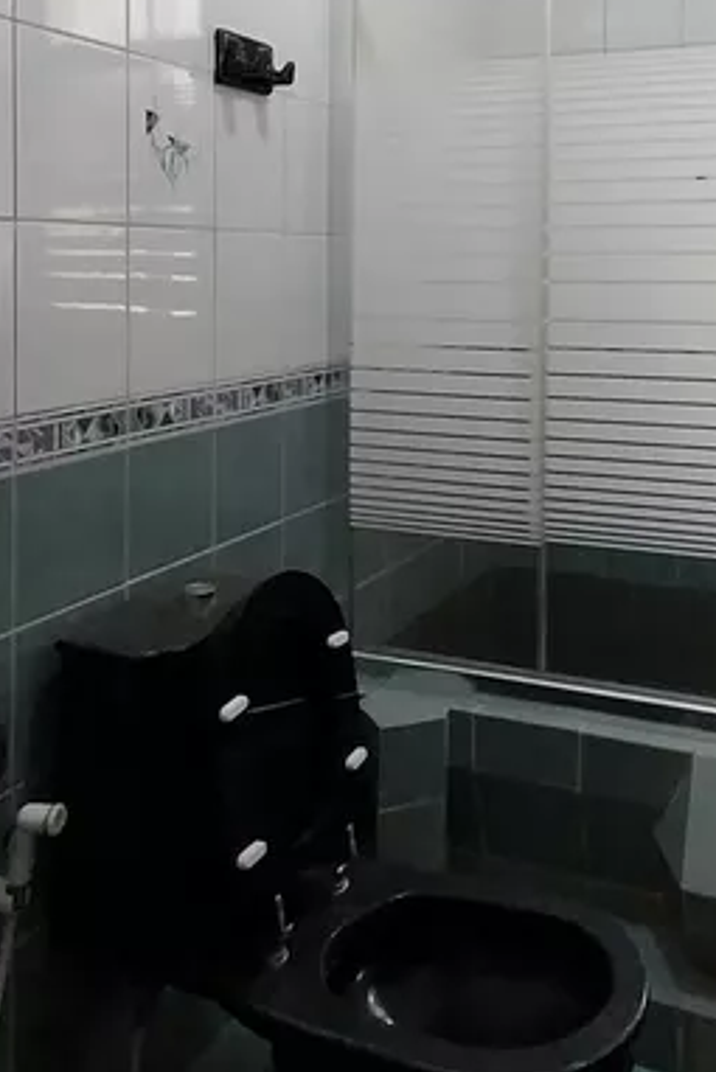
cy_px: 269
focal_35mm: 33
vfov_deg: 54.6
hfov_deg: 38.8
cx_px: 552
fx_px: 984
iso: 200
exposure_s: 1/33
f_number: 2.2
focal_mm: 1.3
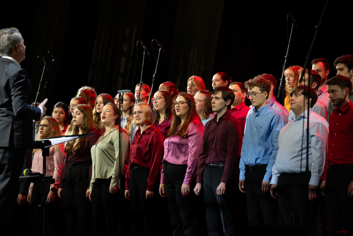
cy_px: 118
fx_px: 1569
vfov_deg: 8.6
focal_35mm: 160
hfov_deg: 12.8
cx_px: 176
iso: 1000
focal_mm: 160
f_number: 3.5
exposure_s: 1/160
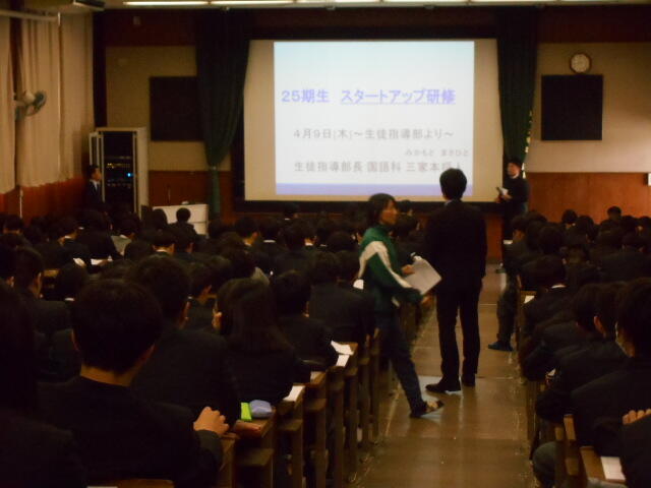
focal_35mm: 76
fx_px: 1429
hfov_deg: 25.7
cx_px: 326
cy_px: 244
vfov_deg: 19.4
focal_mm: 13.5
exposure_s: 1/40
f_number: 5.8
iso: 800
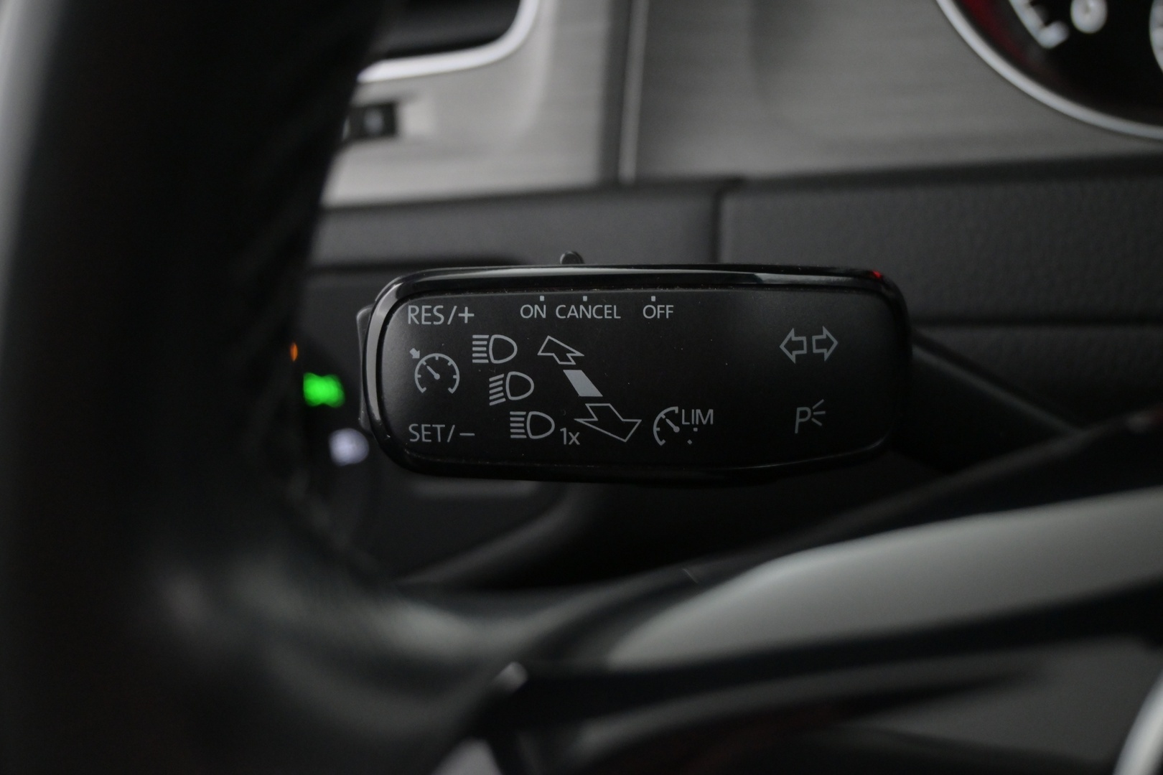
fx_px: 1357
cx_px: 582
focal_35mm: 42
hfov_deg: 46.4
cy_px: 388
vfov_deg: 31.9
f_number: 4.5
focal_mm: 28
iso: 3200
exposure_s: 1/50
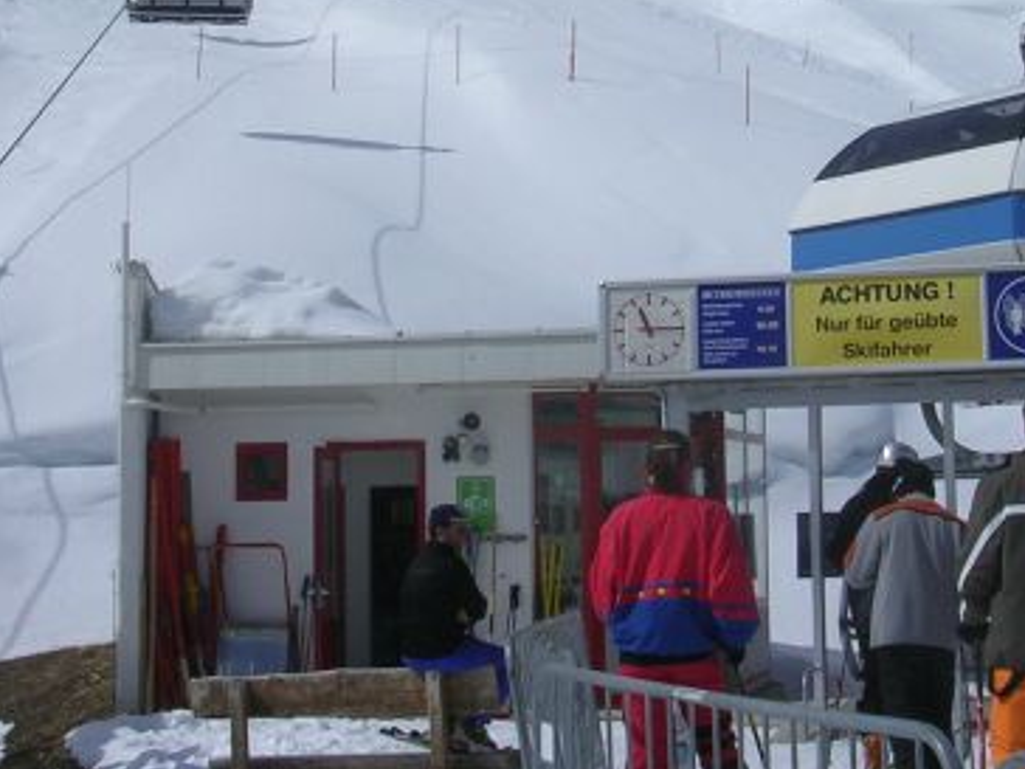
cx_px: 662
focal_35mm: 73
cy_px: 46
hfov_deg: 26.6
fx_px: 2162
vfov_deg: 19.7
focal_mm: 5.8
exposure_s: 1/1111
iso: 50
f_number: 5.6
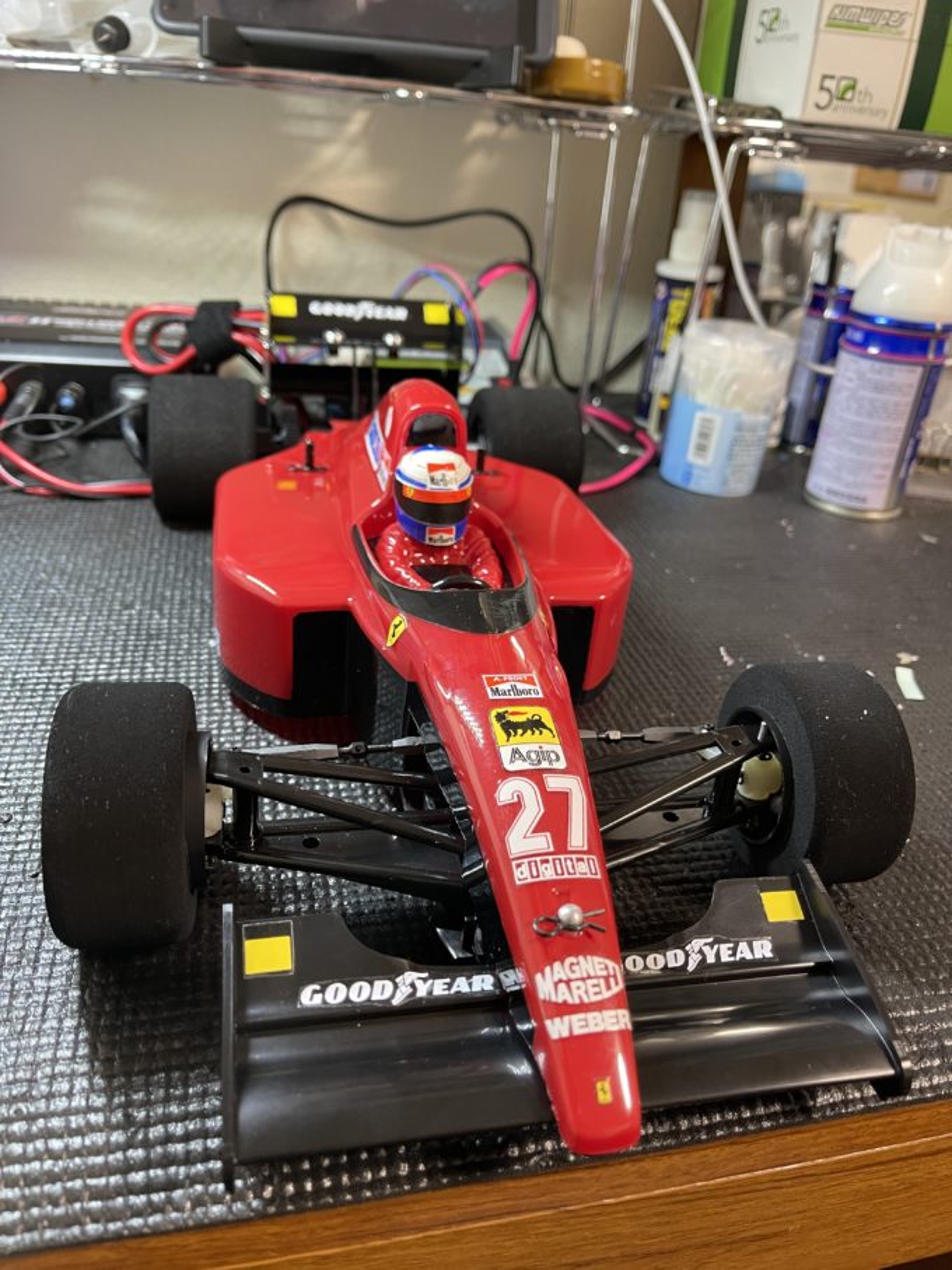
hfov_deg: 53.1
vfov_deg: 67.3
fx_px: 954
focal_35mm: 26
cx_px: 476
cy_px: 635
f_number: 1.6
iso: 250
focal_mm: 5.1
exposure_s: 1/50
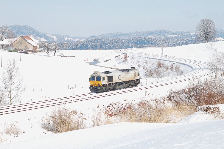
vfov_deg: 13.0
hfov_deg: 19.5
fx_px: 653
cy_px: 74
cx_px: 112
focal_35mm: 105
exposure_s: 1/640
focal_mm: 70
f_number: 8
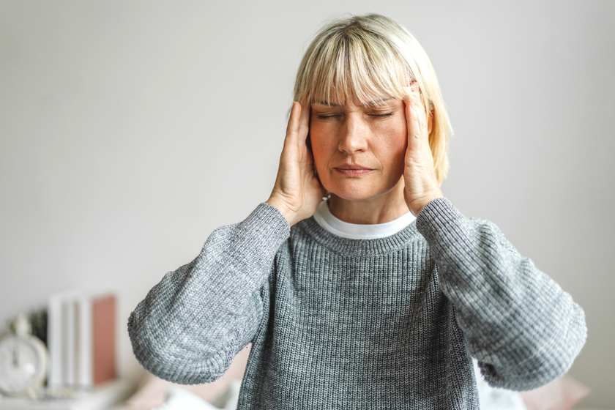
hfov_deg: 36.2
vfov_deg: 24.6
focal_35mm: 55
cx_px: 308
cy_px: 205
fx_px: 940
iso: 160
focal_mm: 55
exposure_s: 1/640
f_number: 1.8
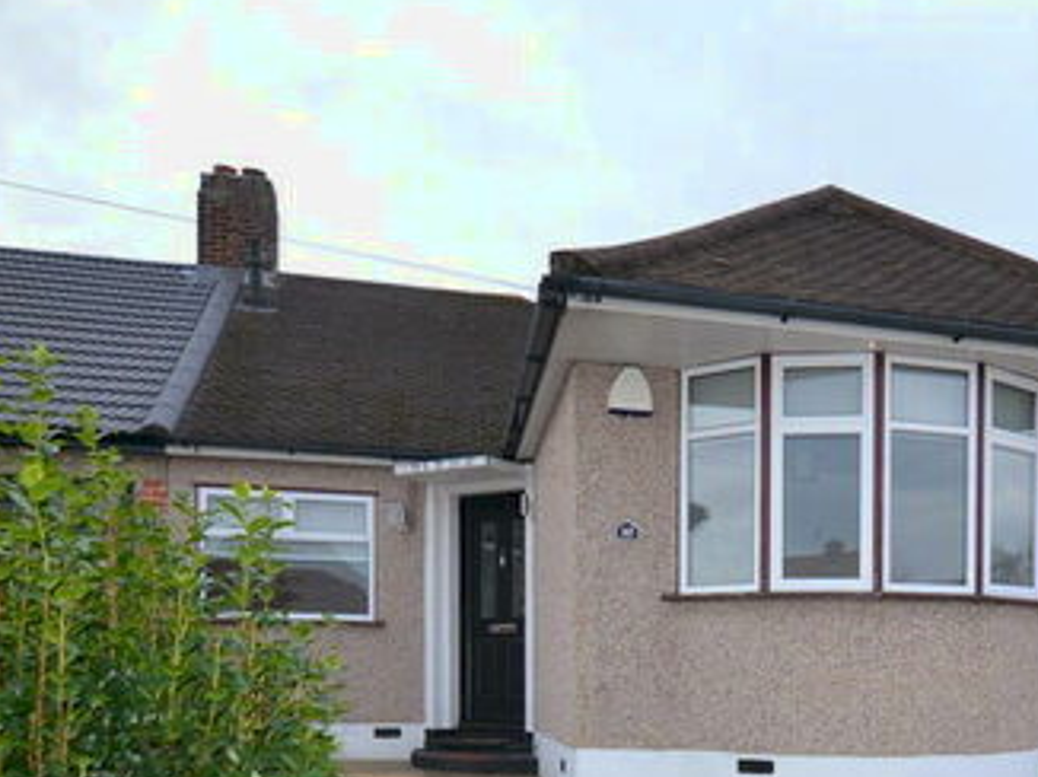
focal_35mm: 34
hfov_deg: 51.7
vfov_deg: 38.5
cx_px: 774
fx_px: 1020
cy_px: 718
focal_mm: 11
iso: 160
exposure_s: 1/200
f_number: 2.8
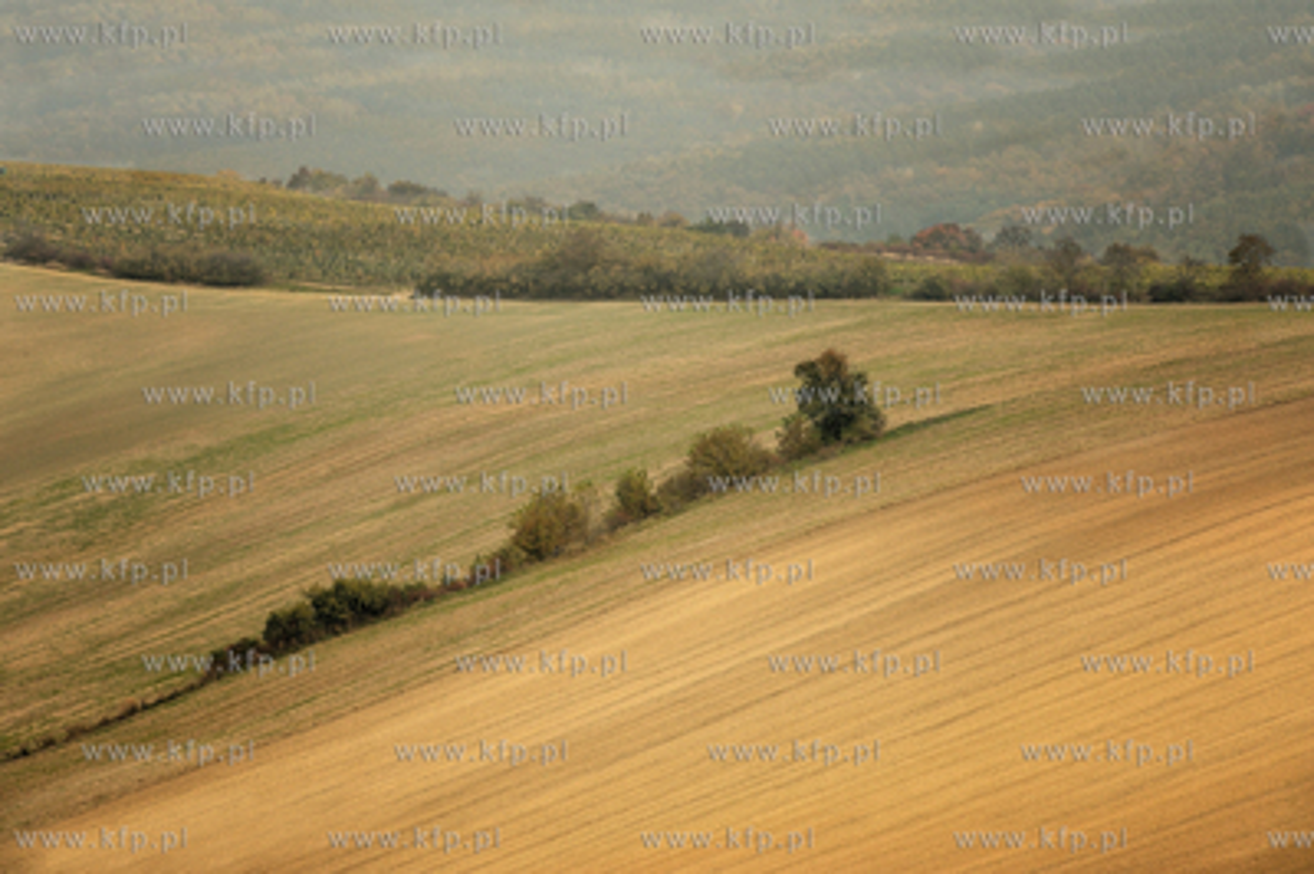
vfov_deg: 6.9
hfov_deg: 10.3
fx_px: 7294
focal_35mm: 200
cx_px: 657
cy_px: 437
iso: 400
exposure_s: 1/200
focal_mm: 200
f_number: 14
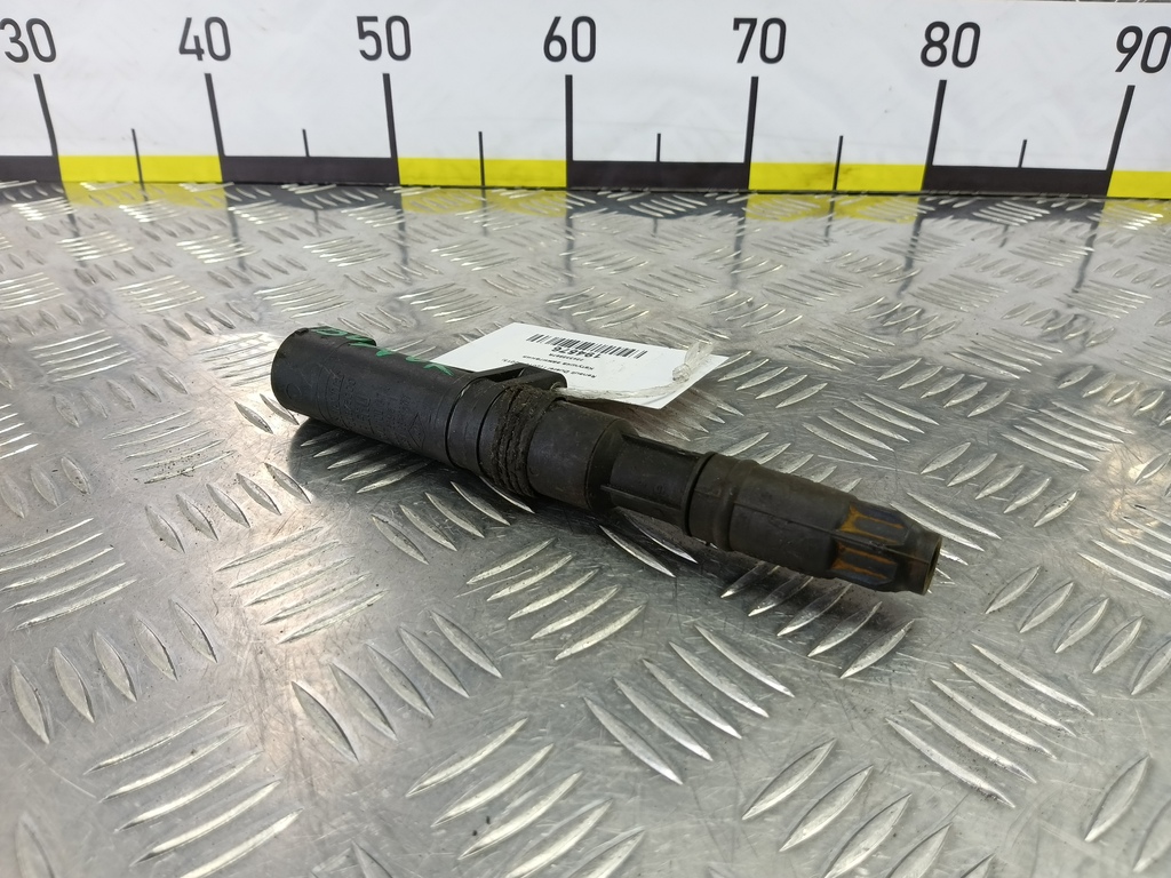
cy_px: 439
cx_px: 586
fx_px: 778
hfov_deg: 73.9
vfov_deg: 58.9
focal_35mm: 23
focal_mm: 4.11
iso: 119
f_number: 1.6
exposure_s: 1/50
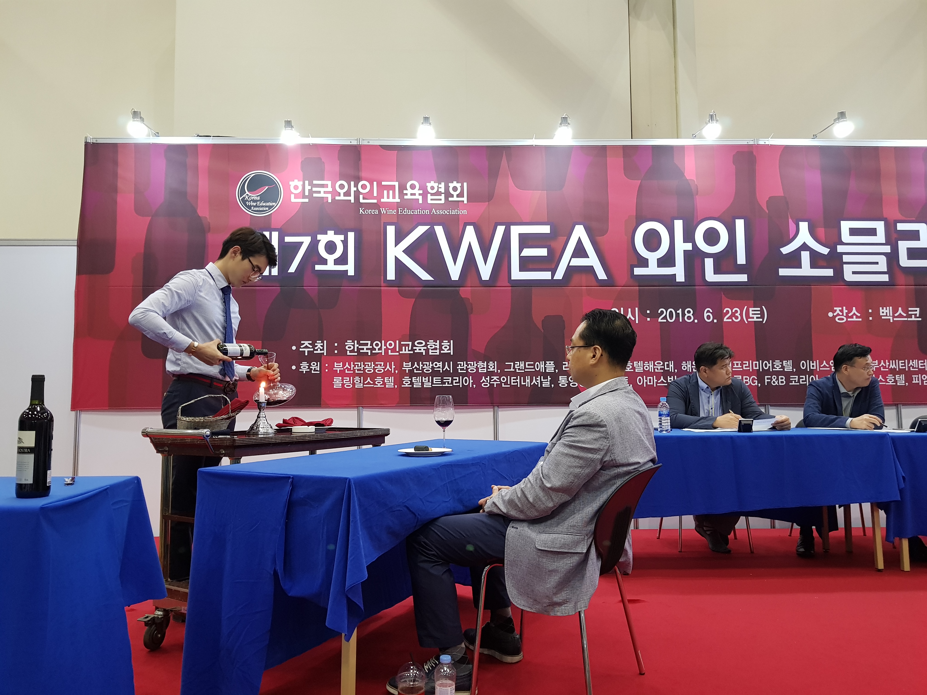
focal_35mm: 26
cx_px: 464
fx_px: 696
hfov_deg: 67.3
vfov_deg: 53.1
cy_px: 348
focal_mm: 4.2
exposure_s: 1/30
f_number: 1.7
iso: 200
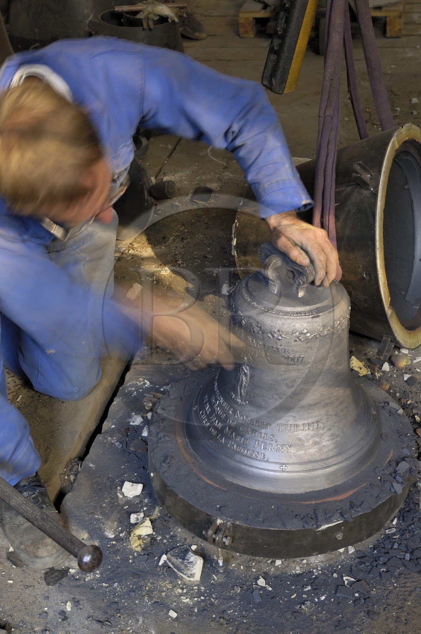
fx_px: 739
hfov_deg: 31.8
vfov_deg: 46.5
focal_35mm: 42
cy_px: 317
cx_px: 210
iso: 100
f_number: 5
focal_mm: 28
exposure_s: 1/6
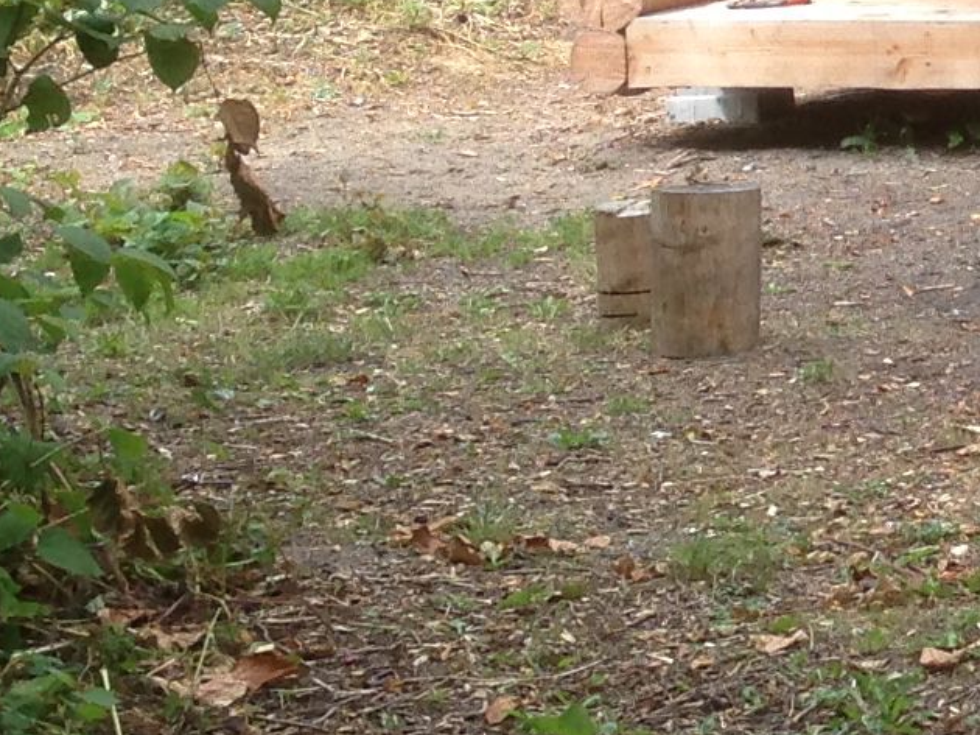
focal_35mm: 171
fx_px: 4839
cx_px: 2126
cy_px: -44
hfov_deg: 10.4
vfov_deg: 8.6
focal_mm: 4.13
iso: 50
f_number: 2.4
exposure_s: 1/235
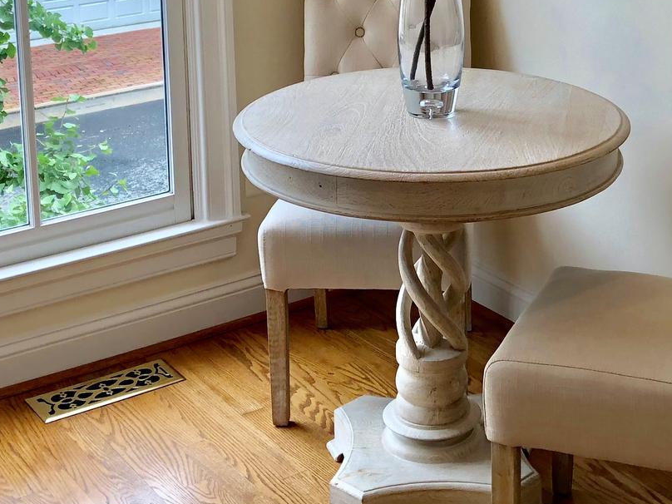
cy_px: -22
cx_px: 413
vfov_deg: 20.0
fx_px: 1378
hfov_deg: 27.3
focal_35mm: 71
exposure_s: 1/120
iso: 40
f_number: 1.8
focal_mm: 4
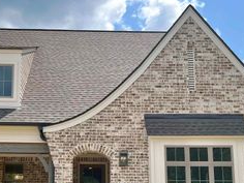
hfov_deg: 34.8
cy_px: 161
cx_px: 94
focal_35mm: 55
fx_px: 388
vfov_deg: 25.8
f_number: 1.5
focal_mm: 5.7
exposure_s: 1/4274
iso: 50
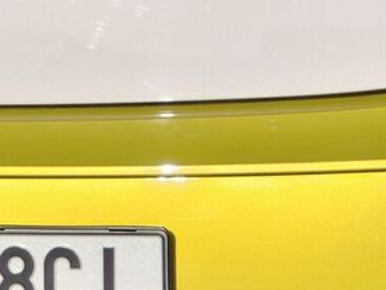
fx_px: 8261
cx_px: -206
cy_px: -244
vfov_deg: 2.0
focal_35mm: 740
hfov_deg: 2.7
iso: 50
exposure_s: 1/2349
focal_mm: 19.4
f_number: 2.5
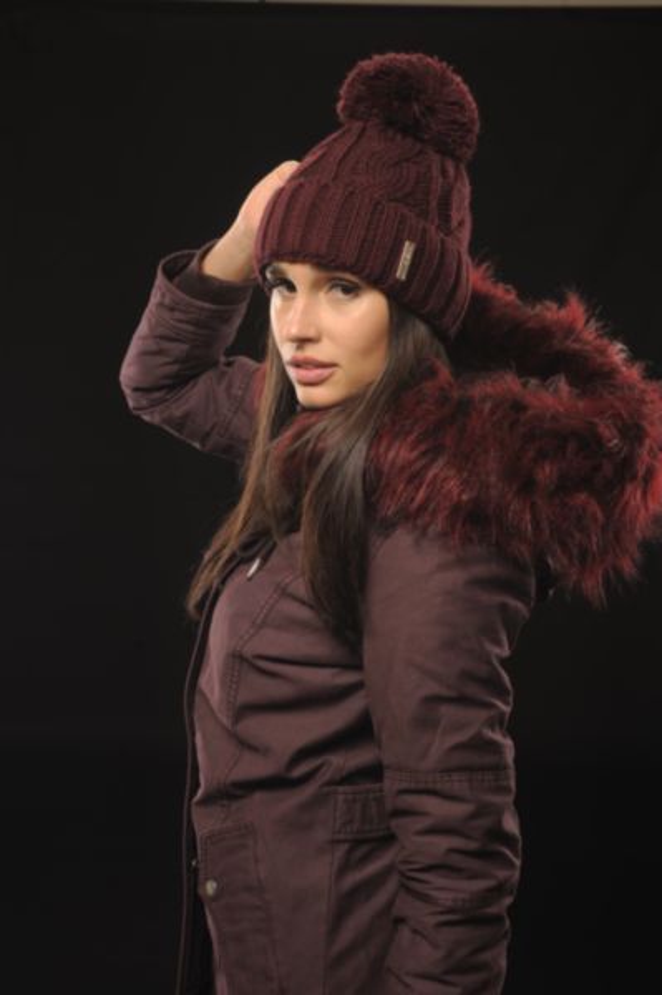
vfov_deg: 33.4
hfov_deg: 22.6
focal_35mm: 60
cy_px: 498
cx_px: 331
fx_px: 1658
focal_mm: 60
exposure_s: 1/160
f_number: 8
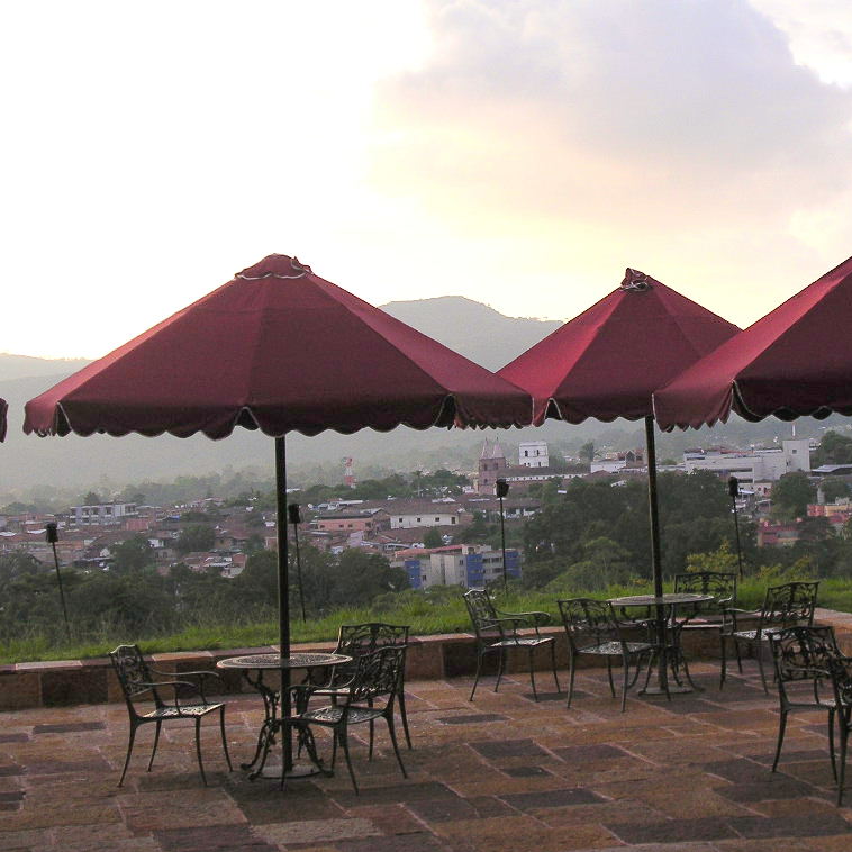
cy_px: 423
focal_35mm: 80
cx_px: 558
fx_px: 2228
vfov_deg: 21.7
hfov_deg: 21.6
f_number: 3.6
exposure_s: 1/137
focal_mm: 10.2
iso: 100
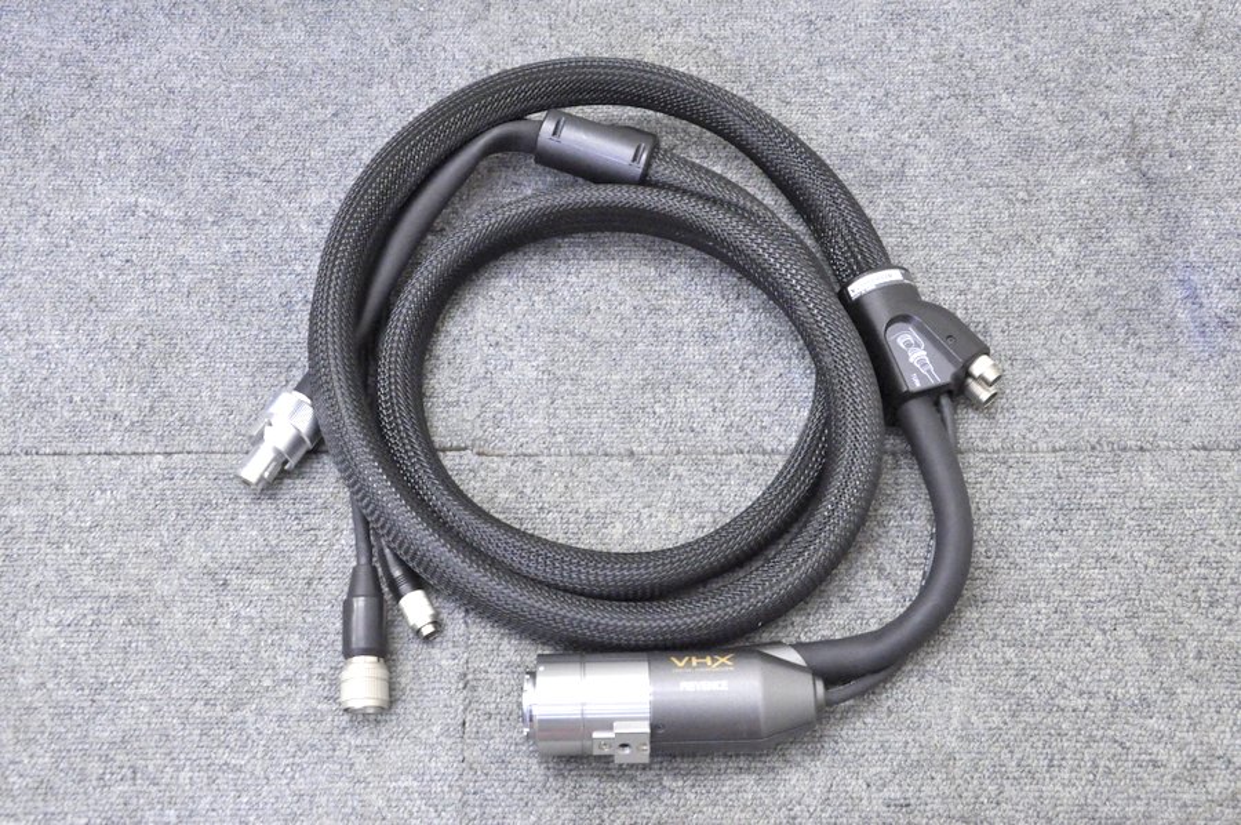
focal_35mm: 48
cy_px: 412
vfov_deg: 28.0
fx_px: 1653
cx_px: 620
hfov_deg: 41.2
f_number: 10
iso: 3200
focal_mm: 32
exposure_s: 1/60
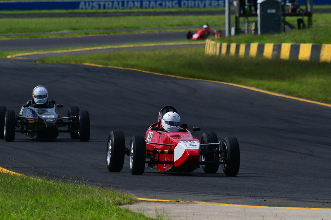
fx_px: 6618
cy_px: 110
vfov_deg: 1.9
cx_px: 166
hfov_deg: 2.9
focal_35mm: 720
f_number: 11
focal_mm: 480
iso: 250
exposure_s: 1/640
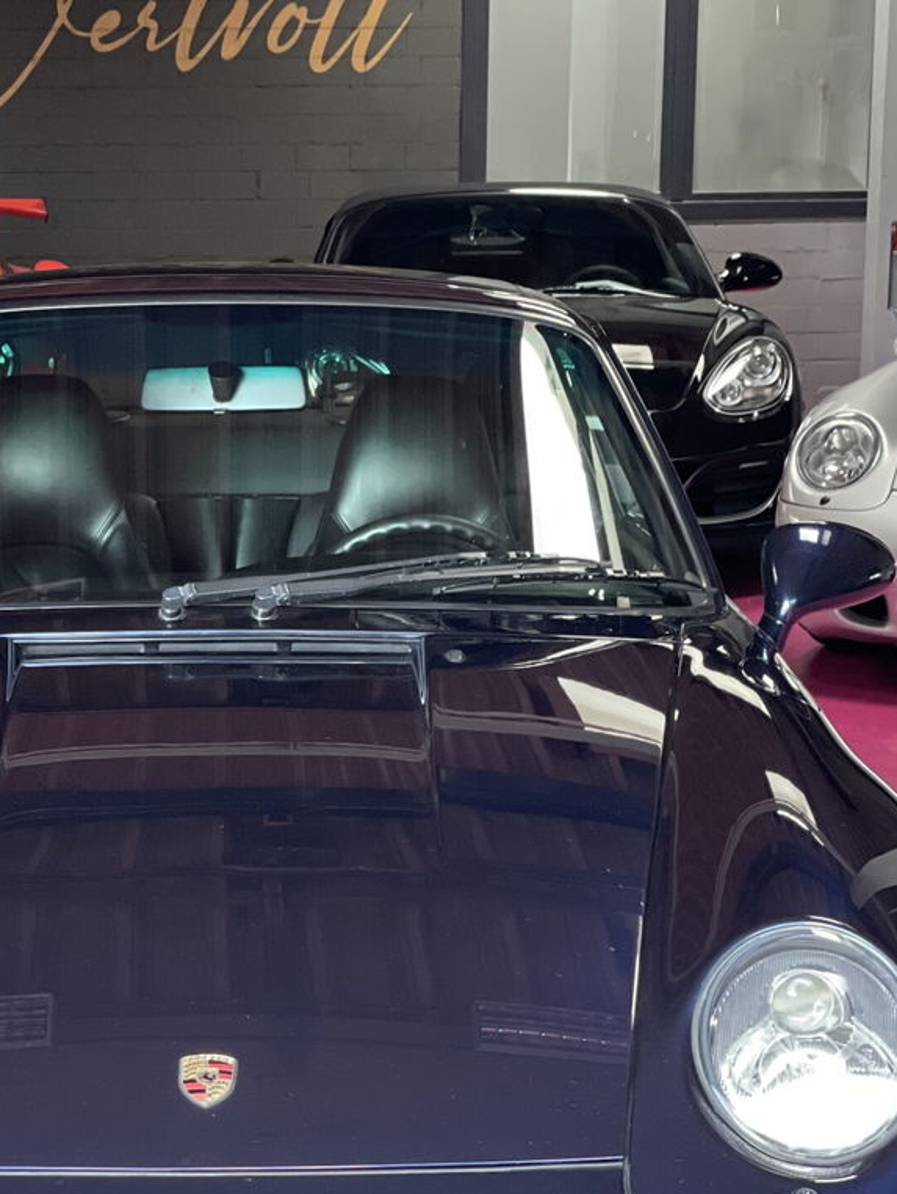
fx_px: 3211
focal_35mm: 93
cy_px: 843
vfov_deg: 21.0
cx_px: 211
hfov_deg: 15.8
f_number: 2
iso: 200
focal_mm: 6
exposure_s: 1/40
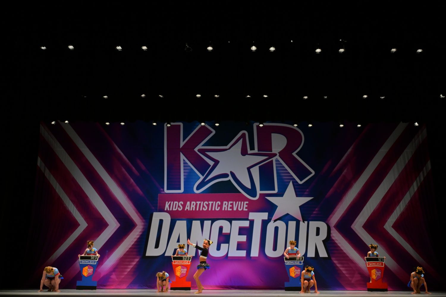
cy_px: 148
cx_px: 223
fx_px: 446
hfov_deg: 53.1
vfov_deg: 36.9
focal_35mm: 36
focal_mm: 36
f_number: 2.8
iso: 2500
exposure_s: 1/800
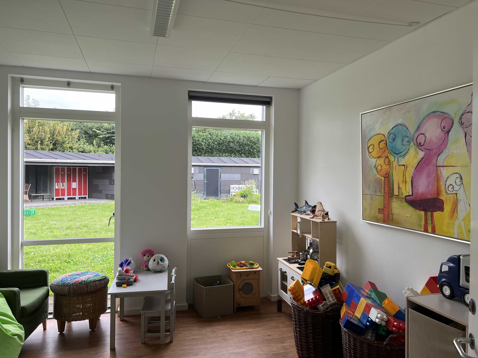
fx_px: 359
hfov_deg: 67.3
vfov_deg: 53.1
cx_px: 239
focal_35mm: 26
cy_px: 179
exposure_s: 1/156
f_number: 1.5
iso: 40
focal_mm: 5.7
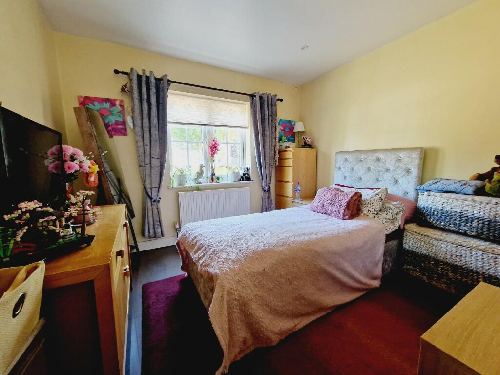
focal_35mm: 13
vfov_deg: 89.9
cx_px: 250
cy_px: 188
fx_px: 188
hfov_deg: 106.2
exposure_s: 1/50
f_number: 2.2
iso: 320
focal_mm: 2.2
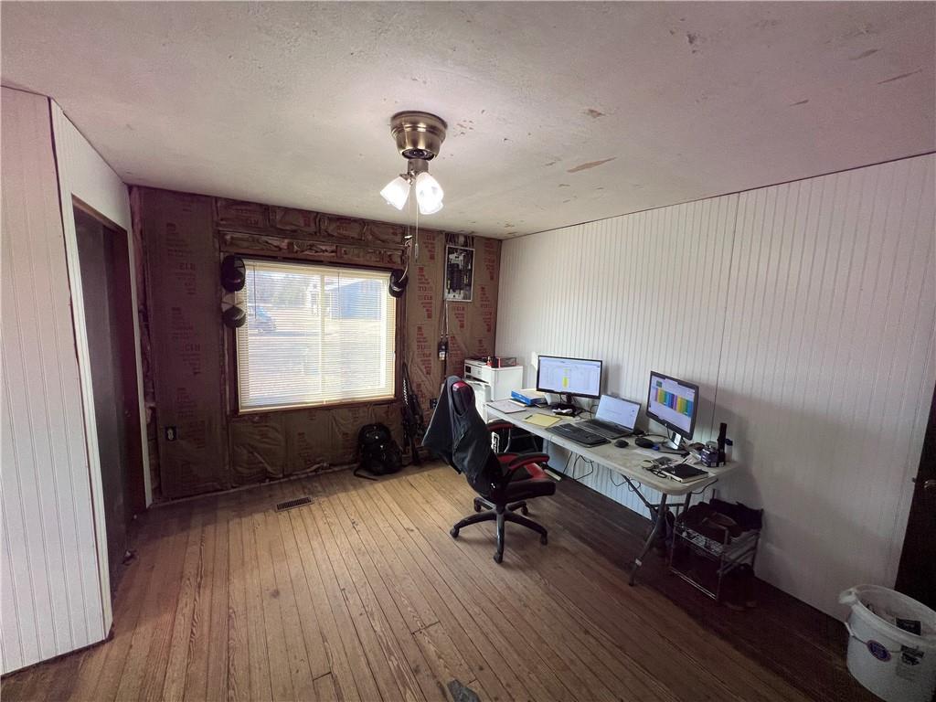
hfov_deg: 106.2
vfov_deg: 89.9
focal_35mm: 13
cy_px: 351
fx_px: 352
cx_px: 468
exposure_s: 1/120
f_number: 1.8
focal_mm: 1.57
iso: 80
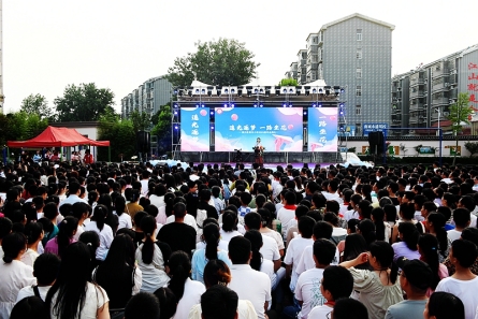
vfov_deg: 46.4
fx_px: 372
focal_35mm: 28
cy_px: 160
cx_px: 239
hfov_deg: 65.5
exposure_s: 1/30
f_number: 10
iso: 400
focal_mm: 28
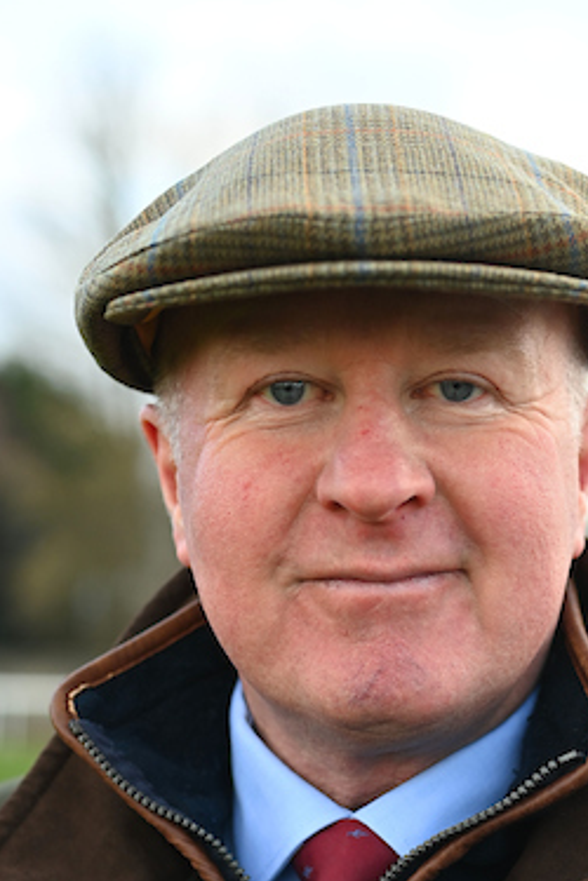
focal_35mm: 80
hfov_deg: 17.0
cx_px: 393
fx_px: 1960
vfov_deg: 25.0
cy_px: 691
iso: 500
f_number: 3.5
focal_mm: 50
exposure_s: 1/400
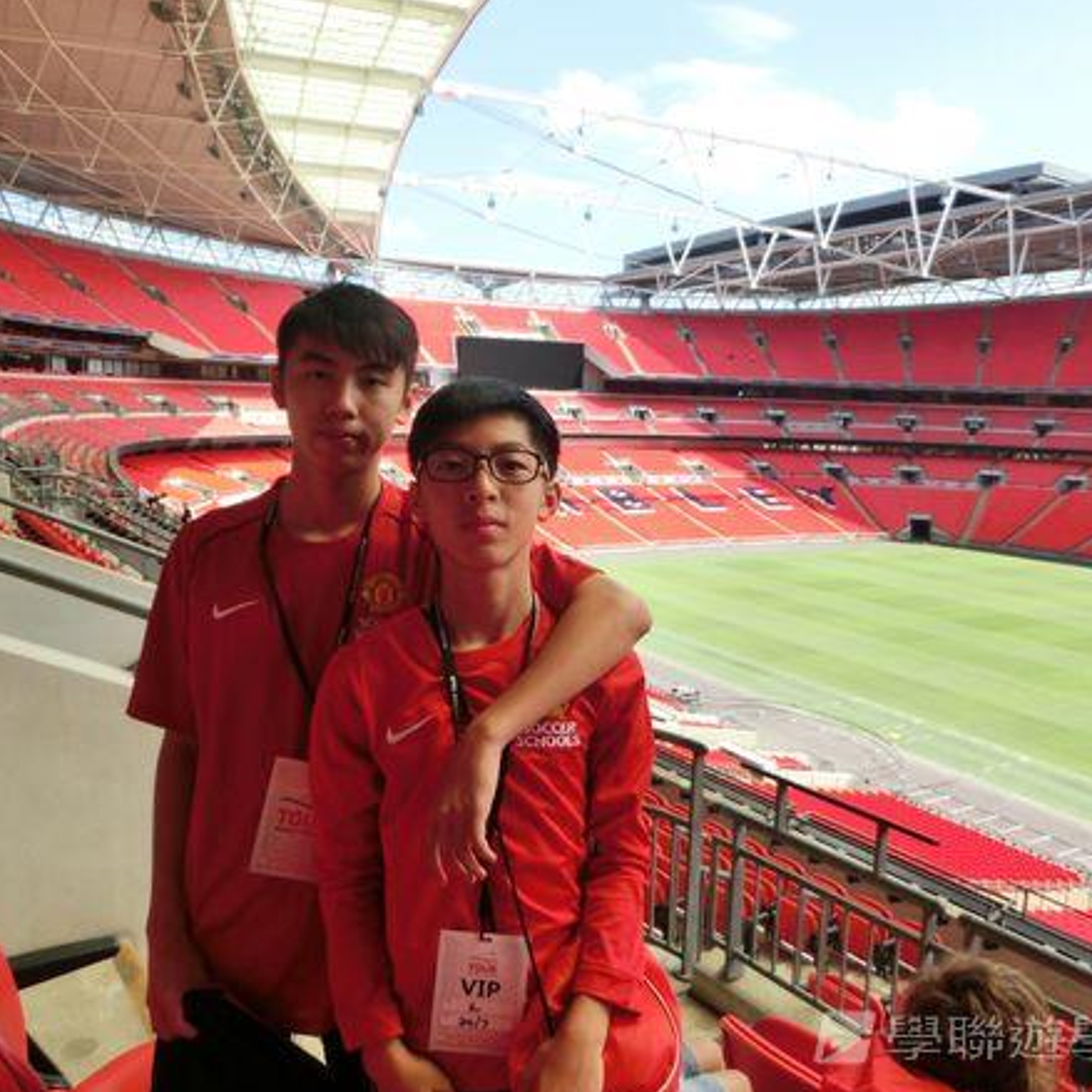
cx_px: 527
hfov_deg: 55.6
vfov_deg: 55.6
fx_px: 1035
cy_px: 547
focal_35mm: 29
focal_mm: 4.24
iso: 80
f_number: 3
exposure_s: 1/500
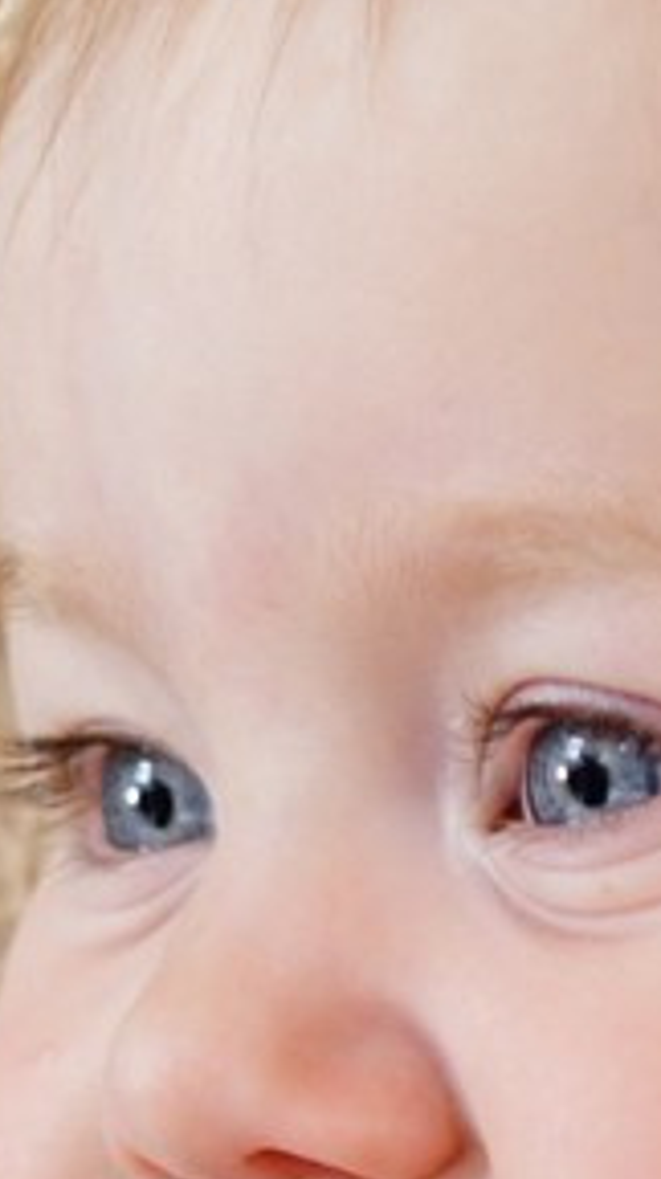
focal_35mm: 325
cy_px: 1340
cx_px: 233
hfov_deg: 3.7
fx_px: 10153
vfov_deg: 6.6
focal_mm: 35
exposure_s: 1/160
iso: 200
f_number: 2.8
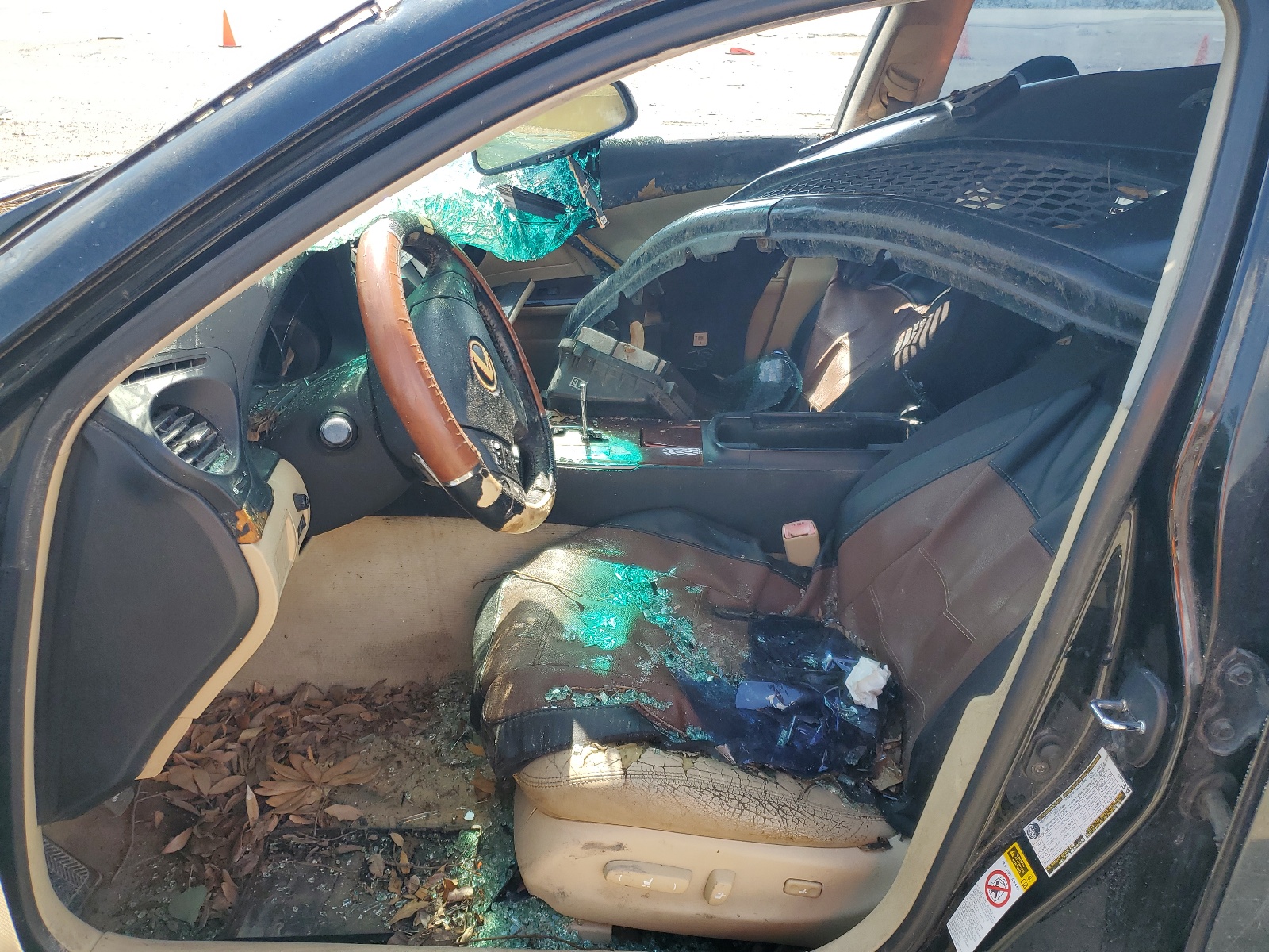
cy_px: 476
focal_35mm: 26
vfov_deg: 53.1
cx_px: 634
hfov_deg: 67.3
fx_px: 953
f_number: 1.5
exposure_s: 1/667
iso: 50
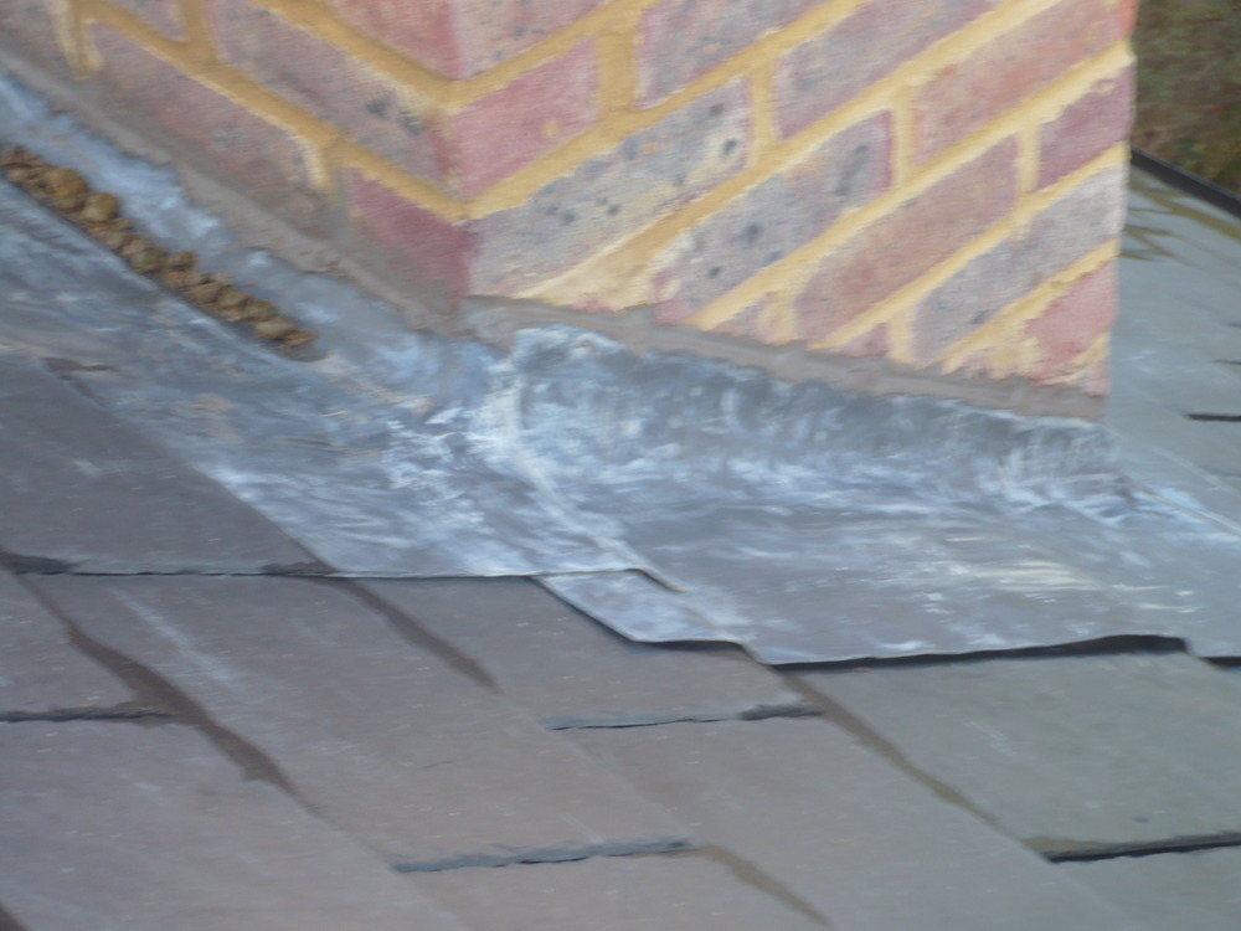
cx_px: 620
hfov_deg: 18.7
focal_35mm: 105
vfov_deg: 14.1
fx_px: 3764
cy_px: 466
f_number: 5
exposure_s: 1/40
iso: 100
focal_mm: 17.4
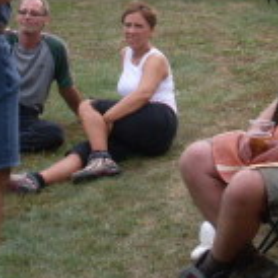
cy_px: -79
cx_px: 181
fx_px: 1072
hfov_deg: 14.8
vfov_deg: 14.2
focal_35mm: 118
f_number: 2.8
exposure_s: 1/500
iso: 80
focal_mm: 6.3
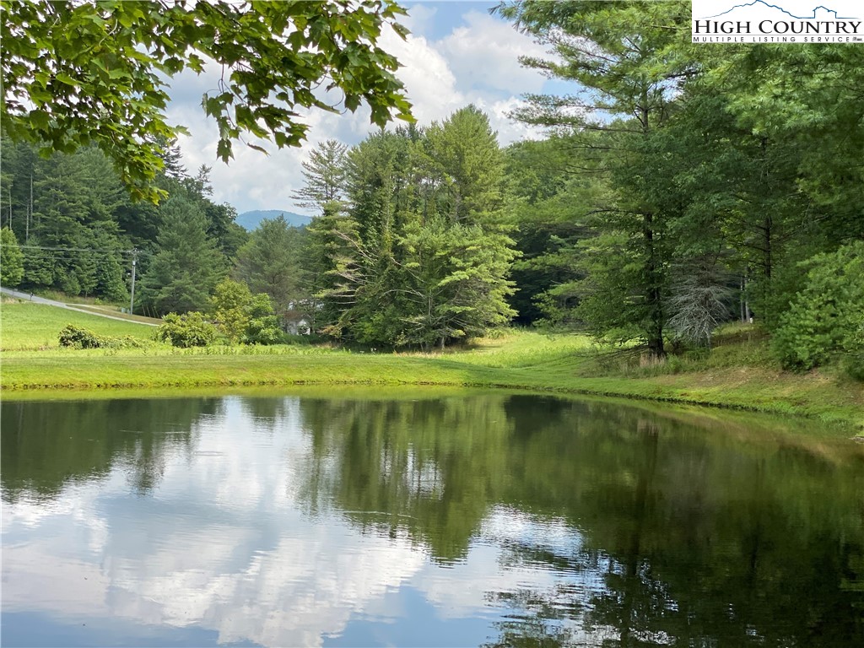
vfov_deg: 28.0
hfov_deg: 36.8
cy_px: 324
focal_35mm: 52
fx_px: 1298
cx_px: 432
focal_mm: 6
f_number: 2
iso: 20
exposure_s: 1/657
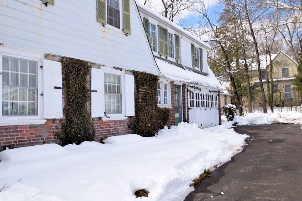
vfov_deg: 45.6
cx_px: 151
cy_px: 100
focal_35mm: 28
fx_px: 239
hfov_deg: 64.6
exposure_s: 1/200
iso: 100
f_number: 10
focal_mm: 19
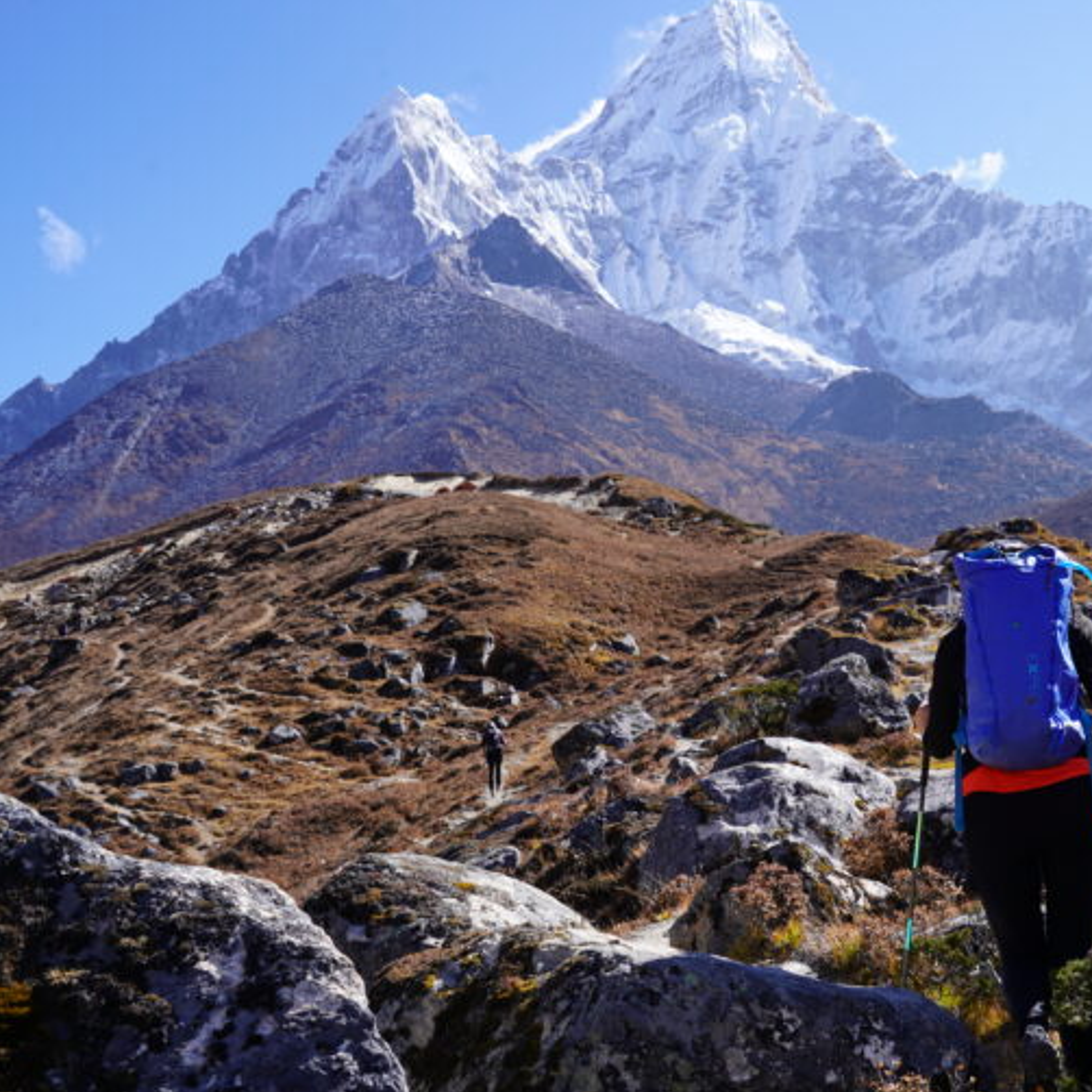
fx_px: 1856
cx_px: 764
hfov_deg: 32.4
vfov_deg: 32.8
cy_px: 553
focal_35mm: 52
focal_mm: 40
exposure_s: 1/125
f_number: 9
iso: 100
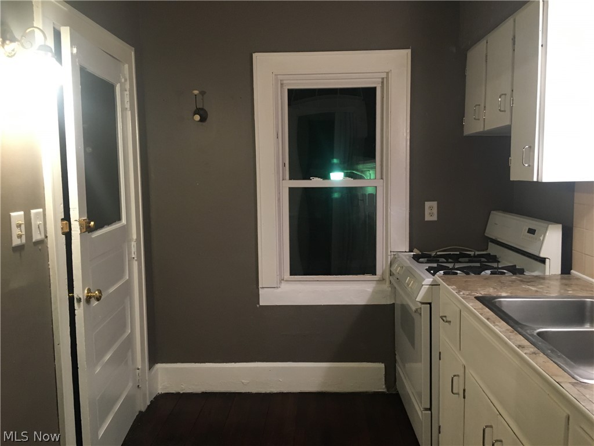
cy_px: 223
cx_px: 297
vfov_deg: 48.2
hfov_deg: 61.7
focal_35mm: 29
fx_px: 498
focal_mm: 4.15
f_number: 2.2
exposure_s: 1/30
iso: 160
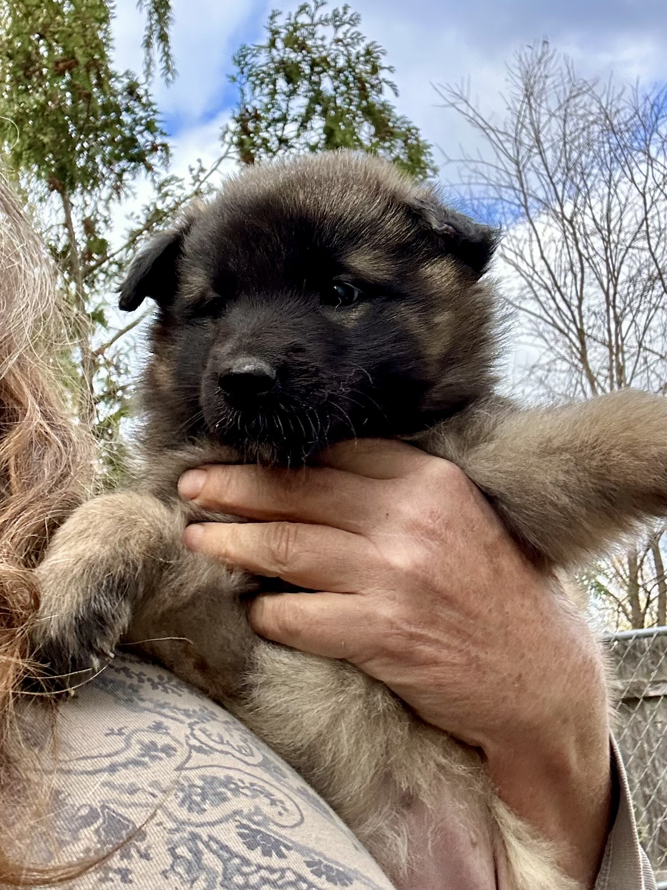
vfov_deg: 60.0
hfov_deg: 46.8
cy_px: 445
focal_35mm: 30
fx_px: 771
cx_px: 334
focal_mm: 2.69
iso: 25
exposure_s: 1/182
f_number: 1.9
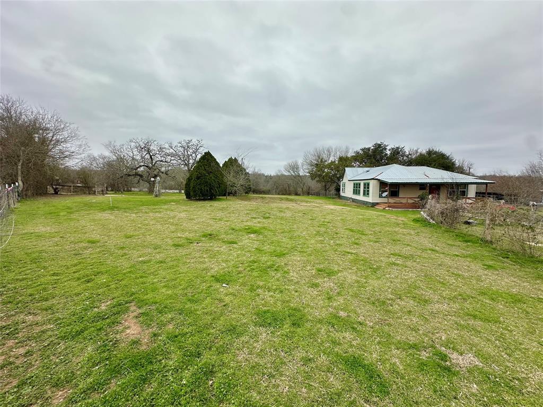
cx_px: 272
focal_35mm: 14
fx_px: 220
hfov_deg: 102.1
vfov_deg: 85.7
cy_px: 204
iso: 50
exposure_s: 1/1453
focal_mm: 2.22
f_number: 2.2
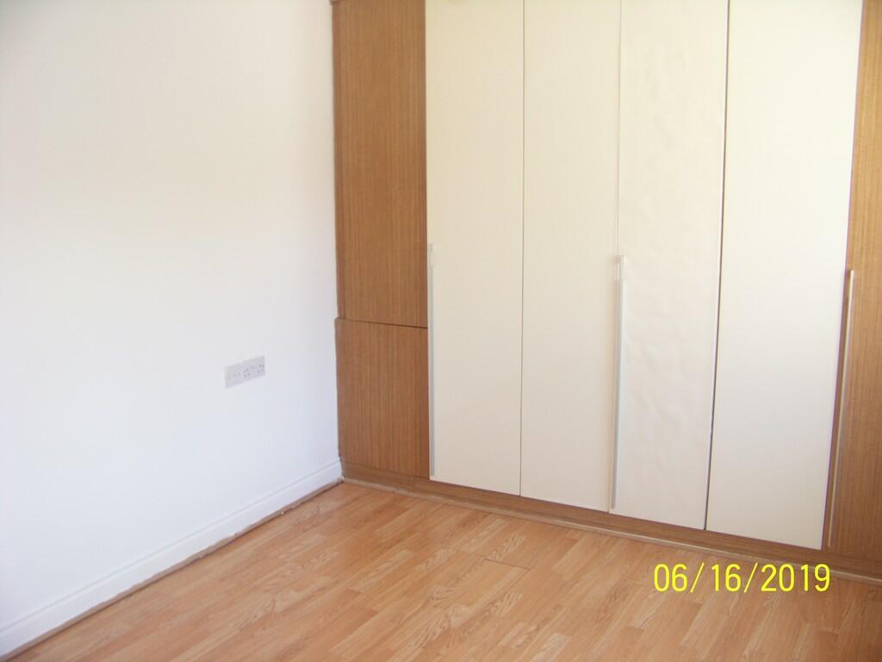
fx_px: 917
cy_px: 331
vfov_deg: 39.7
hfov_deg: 51.4
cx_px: 441
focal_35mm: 36
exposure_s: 1/20
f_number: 3.2
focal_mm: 5.85
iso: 64
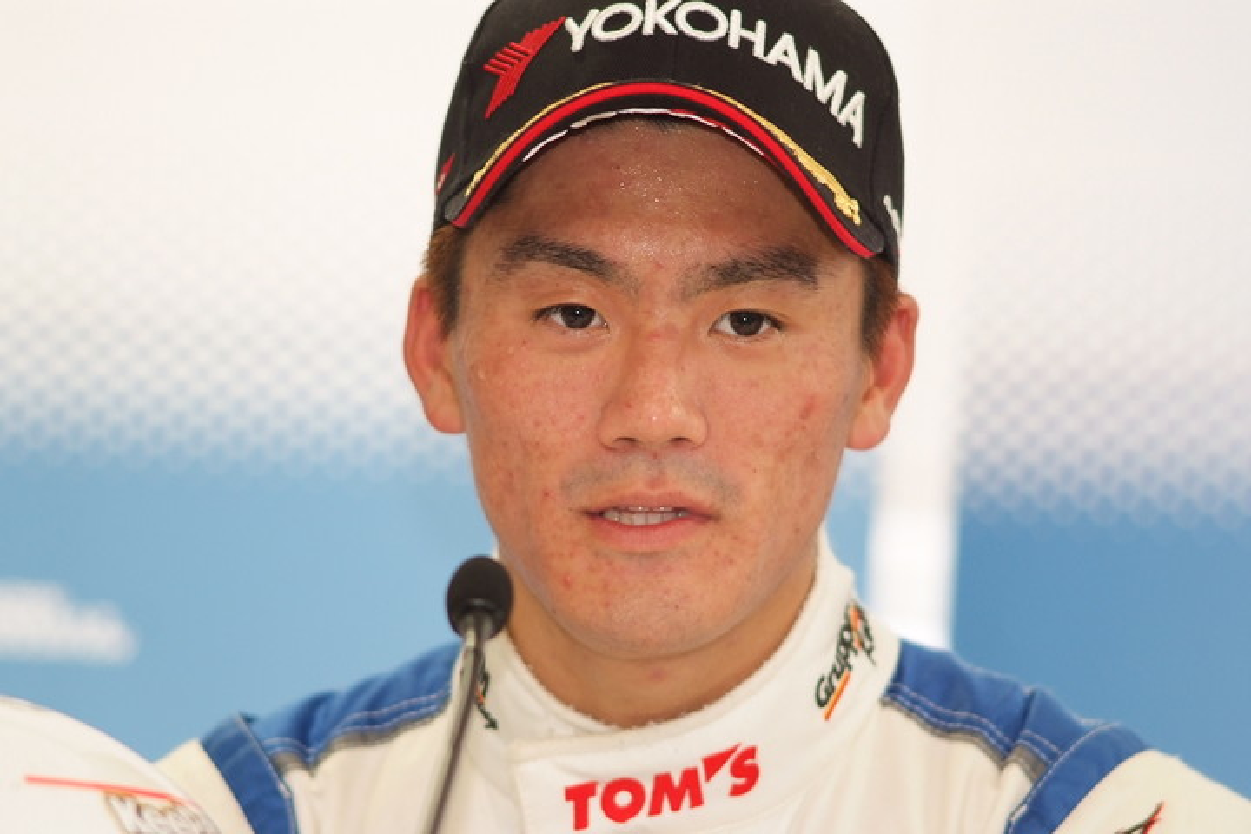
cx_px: 626
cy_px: 417
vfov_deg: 5.1
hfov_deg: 7.6
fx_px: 9382
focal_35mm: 270
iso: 800
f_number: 2.8
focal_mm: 180
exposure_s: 1/125
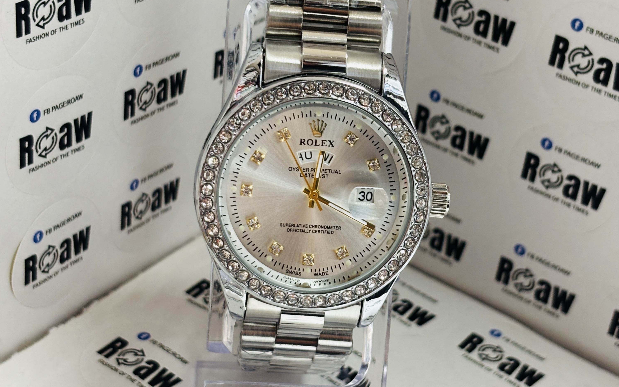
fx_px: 1248
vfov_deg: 17.6
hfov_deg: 27.8
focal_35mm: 74
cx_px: 310
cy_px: 196
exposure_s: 1/50
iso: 125
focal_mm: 5.96
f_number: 1.6
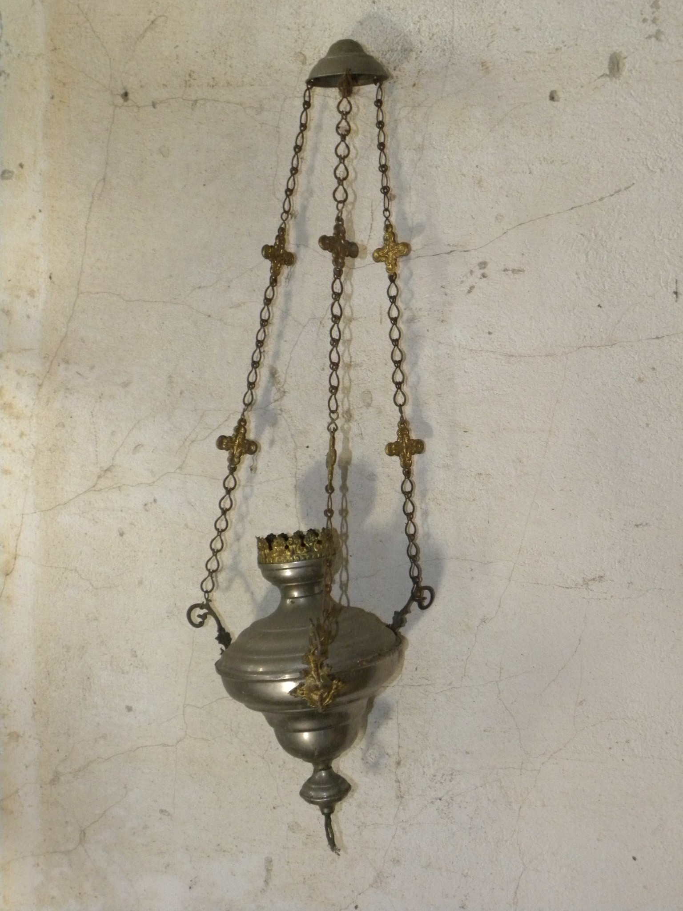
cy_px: 456
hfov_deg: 38.7
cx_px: 342
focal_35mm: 37
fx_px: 973
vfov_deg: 50.1
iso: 400
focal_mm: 6.6
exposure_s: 1/30
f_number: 3.2
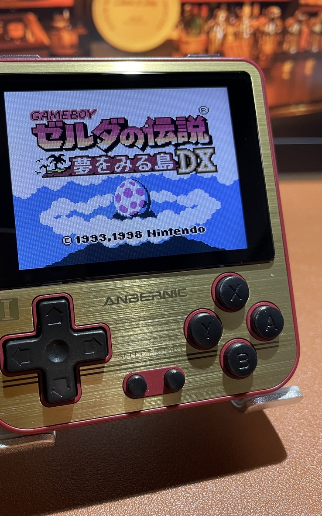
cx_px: 128
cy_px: 255
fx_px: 393
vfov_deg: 66.5
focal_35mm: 28
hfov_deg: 44.3
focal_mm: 4.2
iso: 160
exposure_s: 1/60
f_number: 1.6
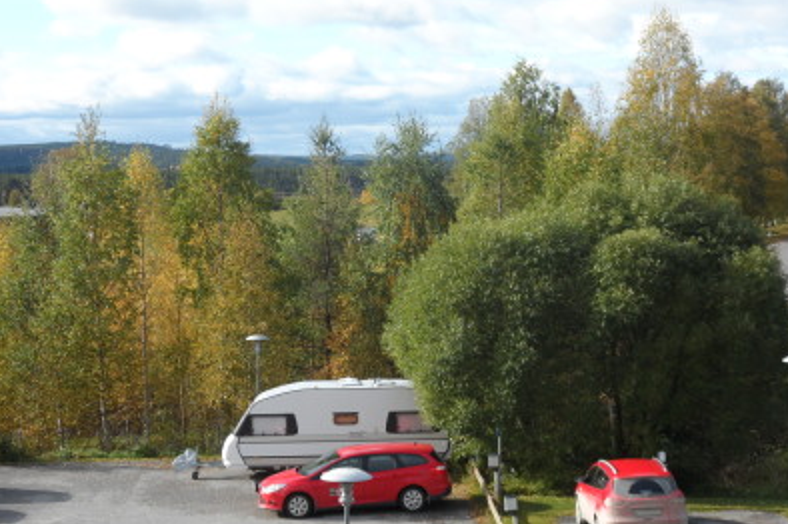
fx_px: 1618
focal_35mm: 74
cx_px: 398
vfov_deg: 18.4
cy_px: 256
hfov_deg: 27.4
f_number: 4.6
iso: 80
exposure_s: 1/250
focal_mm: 12.8
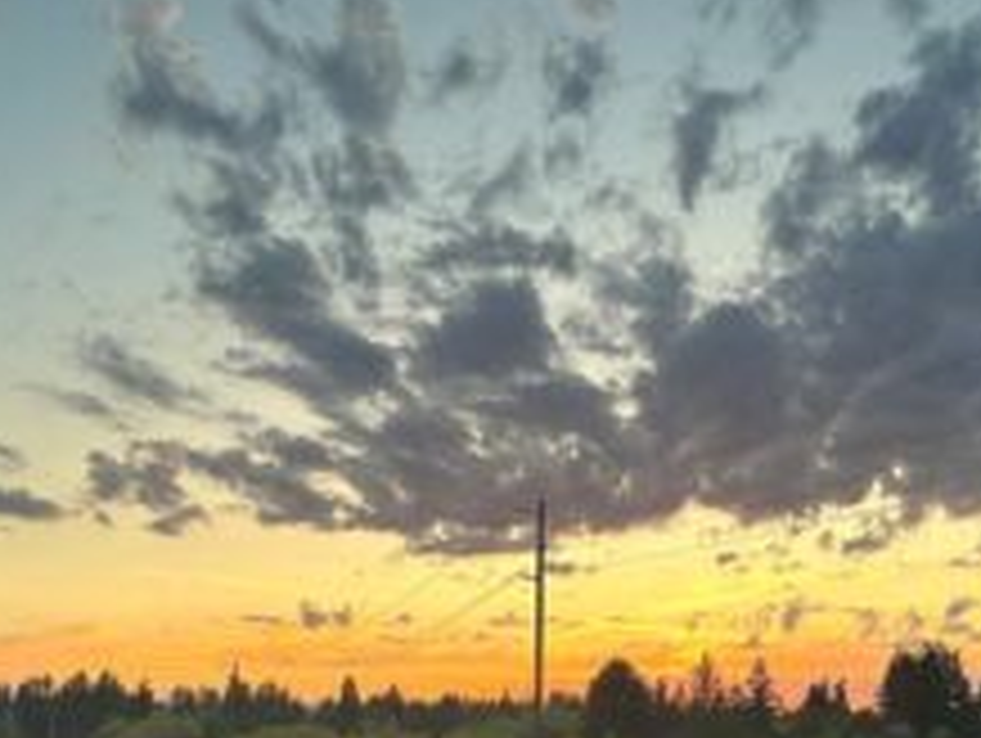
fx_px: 1248
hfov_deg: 42.7
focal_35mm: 44
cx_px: 585
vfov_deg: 32.2
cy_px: 567
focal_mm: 6.86
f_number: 1.78
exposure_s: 1/121
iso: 160
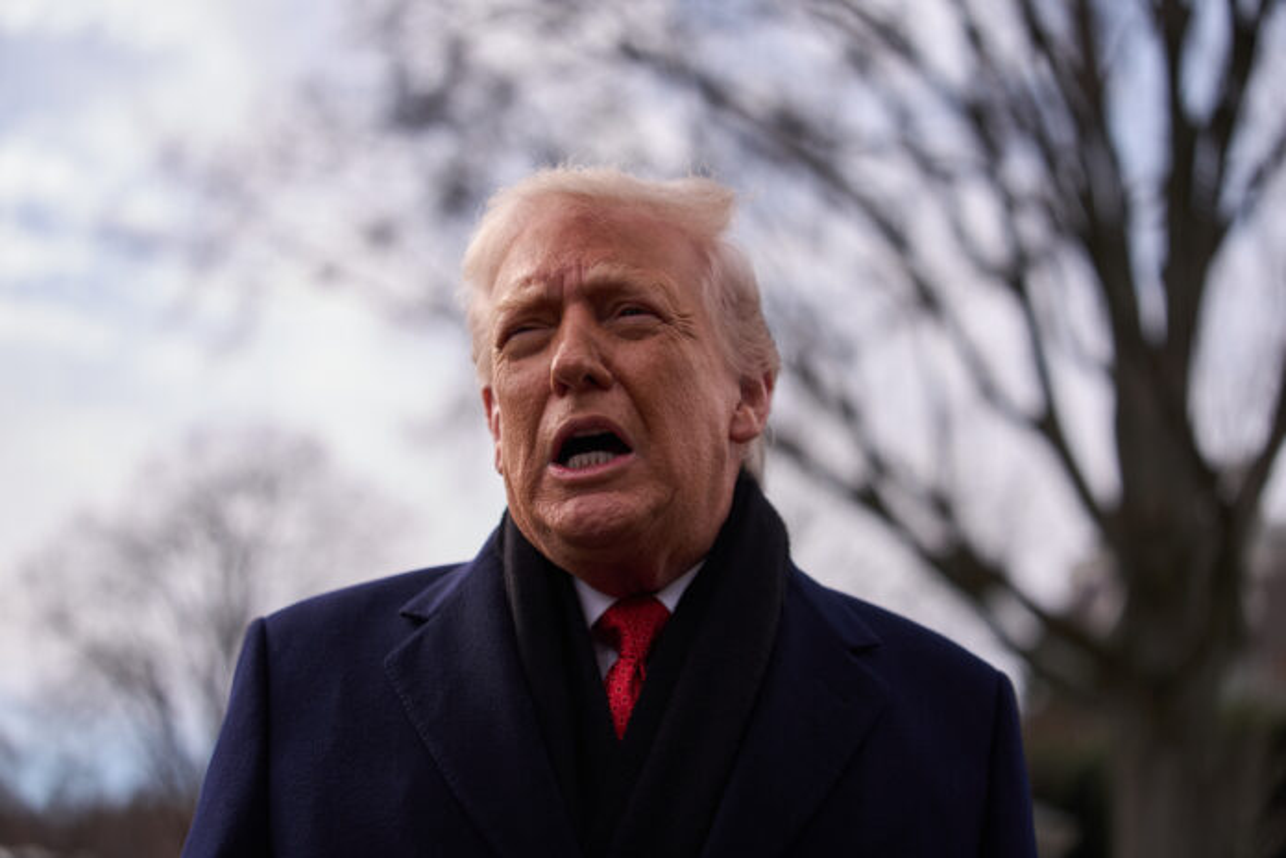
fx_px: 1786
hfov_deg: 39.6
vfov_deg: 27.0
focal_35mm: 50
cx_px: 643
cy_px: 429
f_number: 2
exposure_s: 1/8000
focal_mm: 50
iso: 200
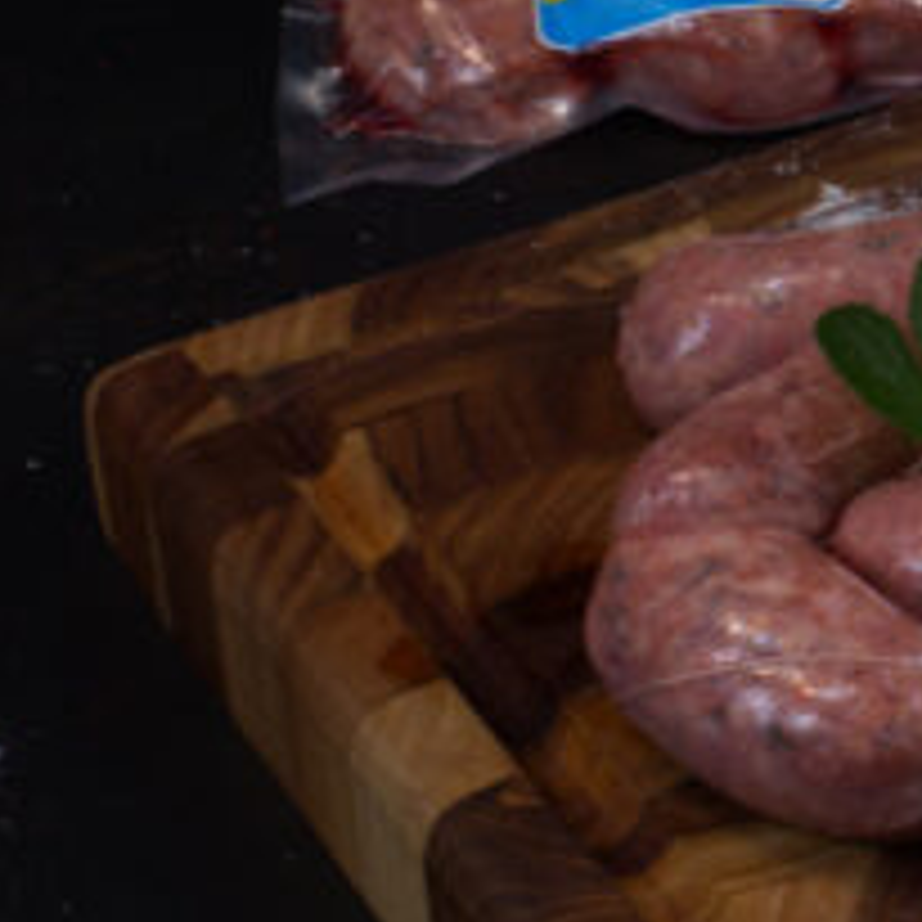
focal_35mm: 127
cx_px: 1160
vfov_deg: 13.7
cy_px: 355
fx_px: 3827
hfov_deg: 13.3
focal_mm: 34
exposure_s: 1/10
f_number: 14
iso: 100
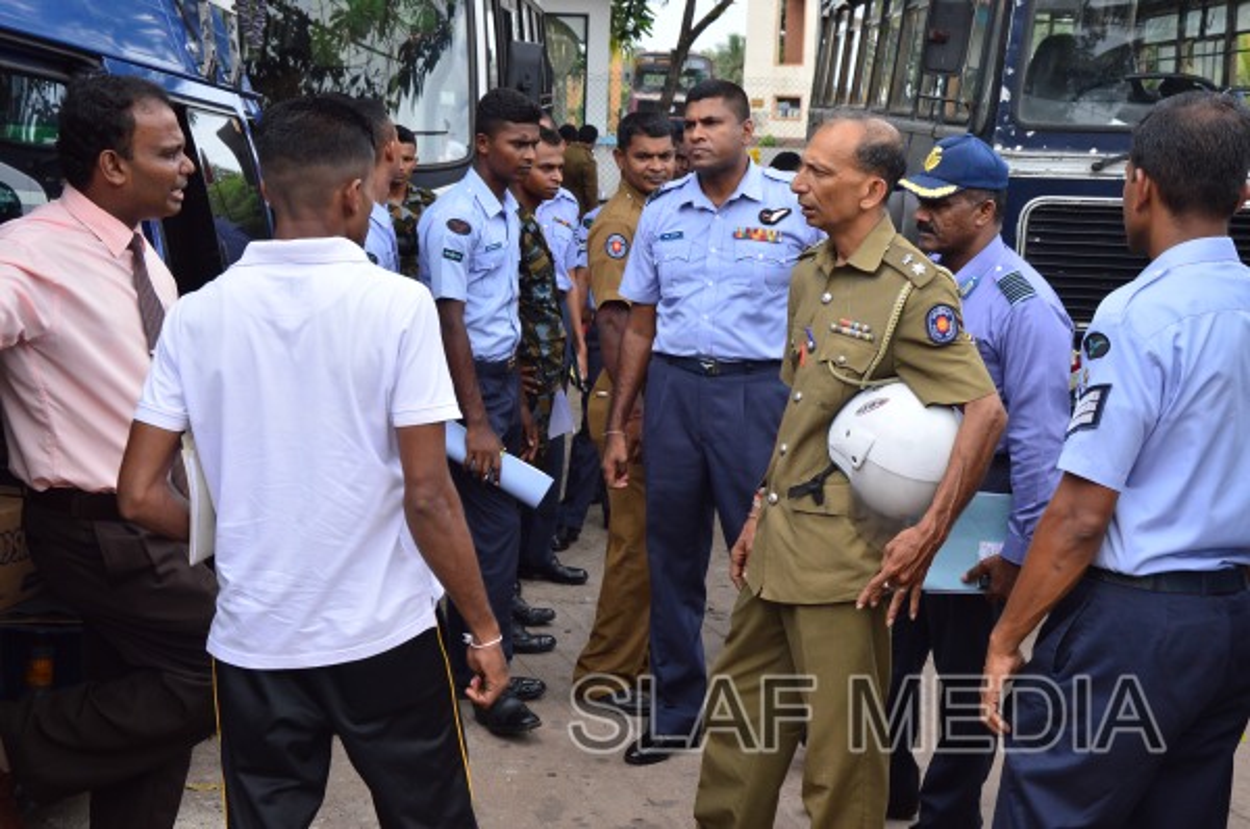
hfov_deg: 38.9
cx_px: 625
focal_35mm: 51
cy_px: 414
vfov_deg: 26.4
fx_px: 1768
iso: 400
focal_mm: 34
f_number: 7.1
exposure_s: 1/320
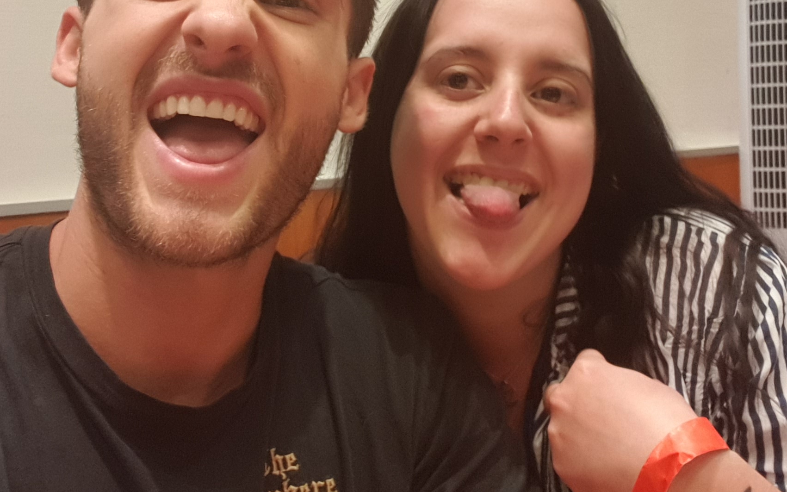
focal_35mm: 51
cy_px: 102
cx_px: 388
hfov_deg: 39.6
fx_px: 1094
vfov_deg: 24.9
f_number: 1.7
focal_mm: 2.92
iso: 200
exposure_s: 1/25
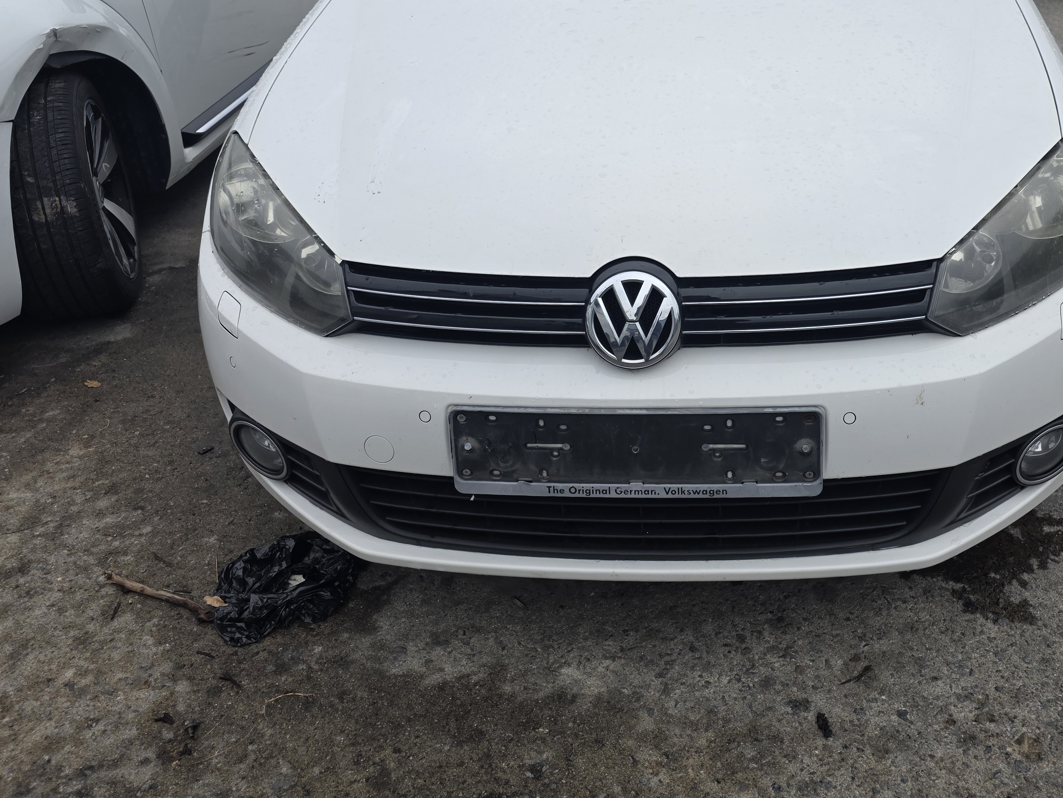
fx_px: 1013
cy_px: 233
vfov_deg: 42.1
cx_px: 685
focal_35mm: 33
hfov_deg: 54.5
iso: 80
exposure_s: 1/5447
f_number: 1.7
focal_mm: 6.3
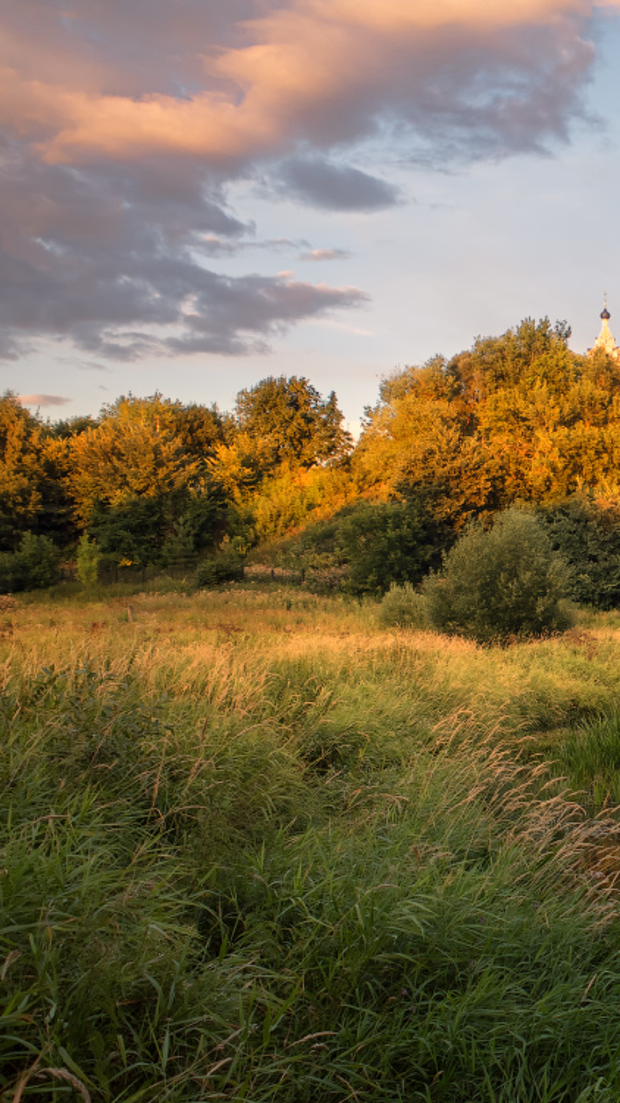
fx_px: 1199
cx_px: 830
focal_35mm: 41
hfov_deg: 24.8
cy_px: 612
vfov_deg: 49.3
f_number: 2.8
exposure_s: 1/50
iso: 200
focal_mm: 13.8
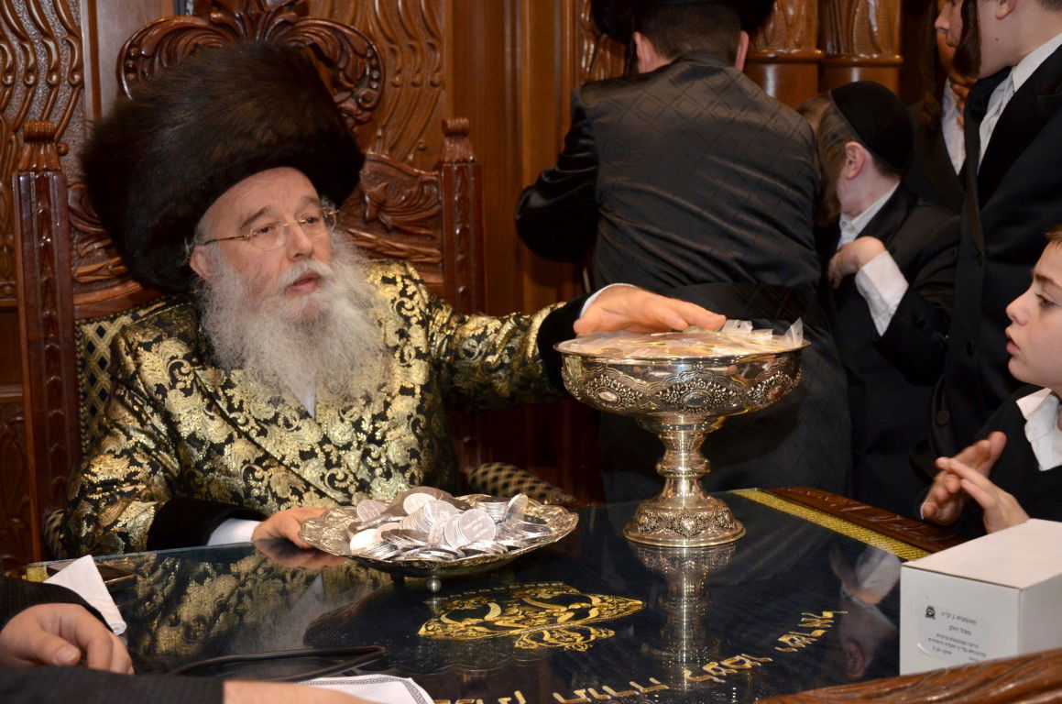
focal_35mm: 51
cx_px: 531
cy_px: 352
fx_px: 1502
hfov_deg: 38.9
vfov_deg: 26.4
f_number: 7.1
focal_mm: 34
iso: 1000
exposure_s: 1/60
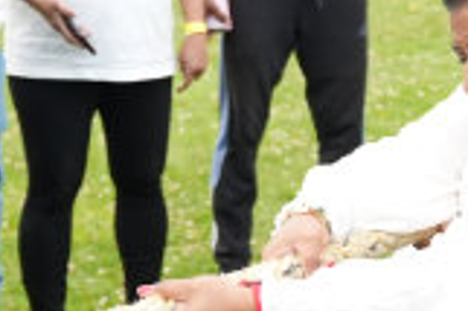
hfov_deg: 12.0
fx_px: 2065
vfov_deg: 8.6
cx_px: 817
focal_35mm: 159
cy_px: 141
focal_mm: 25
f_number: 2.8
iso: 250
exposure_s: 1/500
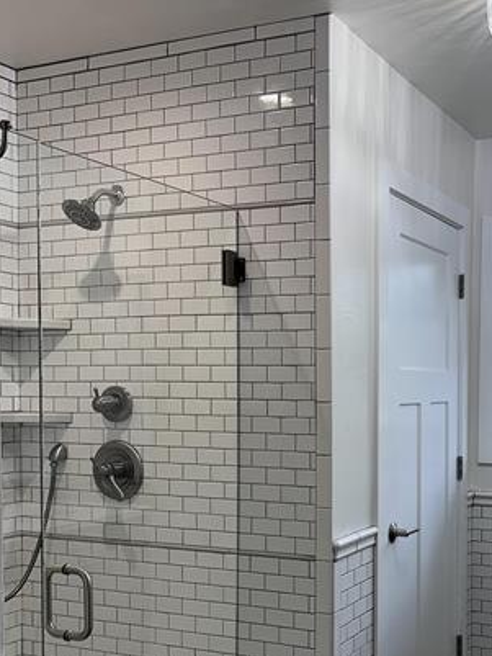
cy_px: 432
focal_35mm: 46
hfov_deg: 30.8
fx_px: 871
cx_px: 389
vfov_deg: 40.8
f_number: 1.78
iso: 64
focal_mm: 6.86
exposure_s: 1/120
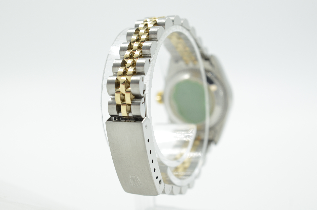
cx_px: 158
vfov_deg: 22.5
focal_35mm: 60
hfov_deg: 33.5
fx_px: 527
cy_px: 105
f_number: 8
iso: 250
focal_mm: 40
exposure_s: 1/50
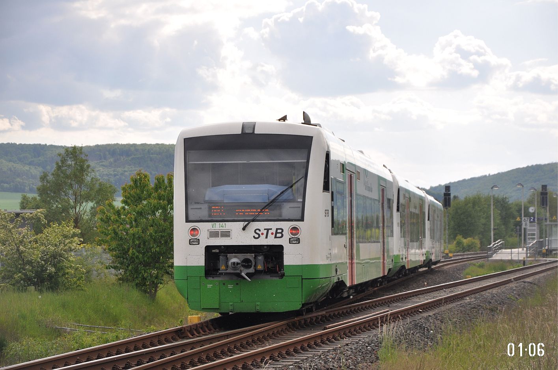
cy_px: 185
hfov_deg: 16.1
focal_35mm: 128
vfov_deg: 10.7
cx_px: 279
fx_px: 1974
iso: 400
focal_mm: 85
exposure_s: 1/1600
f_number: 5.6
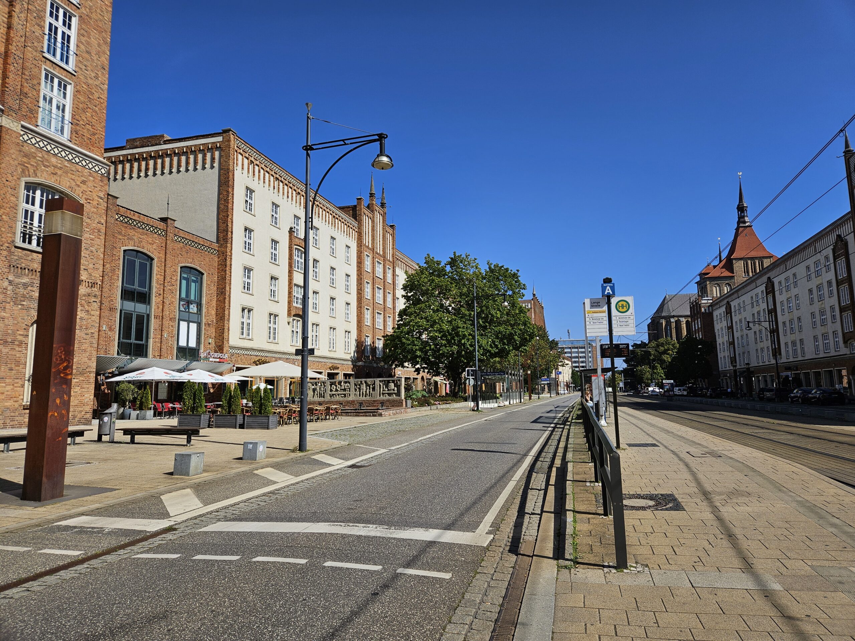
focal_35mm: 23
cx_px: 428
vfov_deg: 58.9
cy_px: 320
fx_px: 568
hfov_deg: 73.9
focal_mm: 5.4
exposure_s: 1/3059
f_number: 1.8
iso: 25
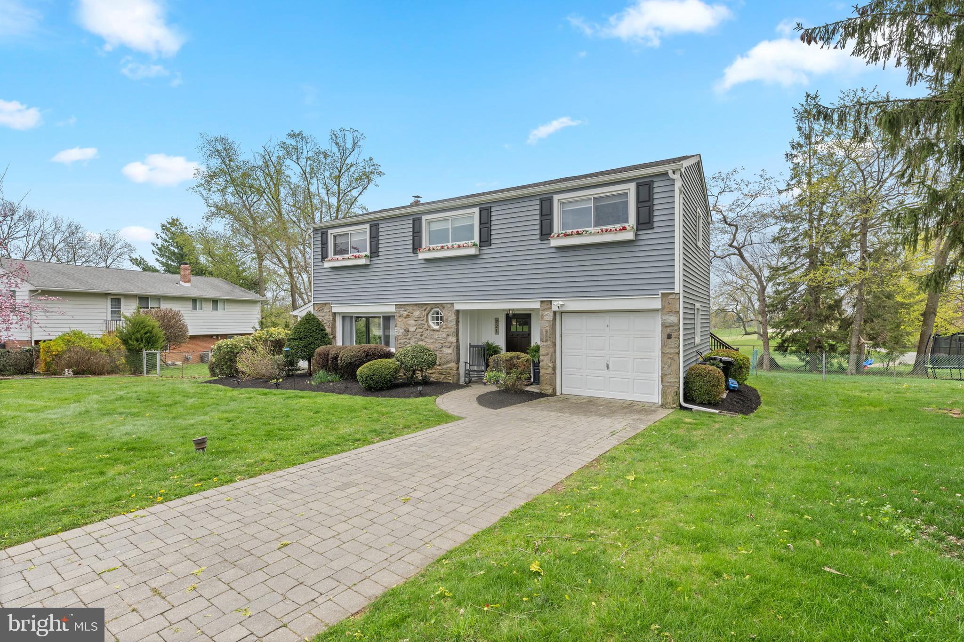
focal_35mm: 17
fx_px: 455
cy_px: 321
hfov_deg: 93.3
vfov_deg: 70.4
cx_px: 482
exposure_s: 1/400
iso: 500
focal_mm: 17
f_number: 7.1
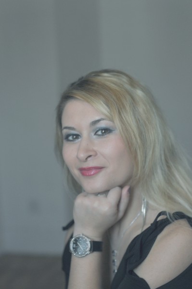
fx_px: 601
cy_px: 144
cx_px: 96
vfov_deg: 27.0
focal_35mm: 75
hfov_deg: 18.2
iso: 400
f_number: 2.8
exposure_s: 1/320
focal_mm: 50
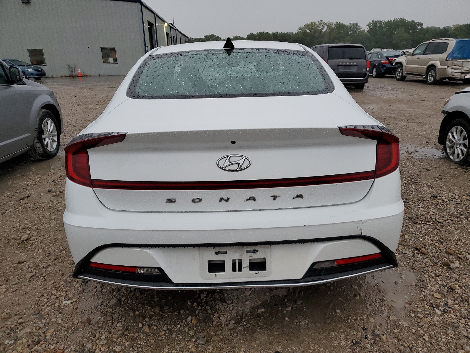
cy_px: 176
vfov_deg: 53.1
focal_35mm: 26
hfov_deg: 67.3
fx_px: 353
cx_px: 235
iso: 98
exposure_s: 1/120
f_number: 1.5
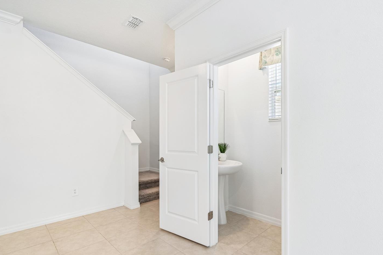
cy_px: 140
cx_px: 215
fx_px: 181
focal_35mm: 17
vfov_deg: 70.3
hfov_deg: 92.8
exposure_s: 1/5
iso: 100
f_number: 7.1
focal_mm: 10
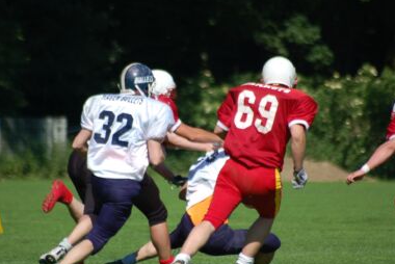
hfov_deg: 3.9
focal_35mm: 535
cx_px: 200
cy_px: 150
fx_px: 5874
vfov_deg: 2.6
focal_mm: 300
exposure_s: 1/1000
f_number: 5.6
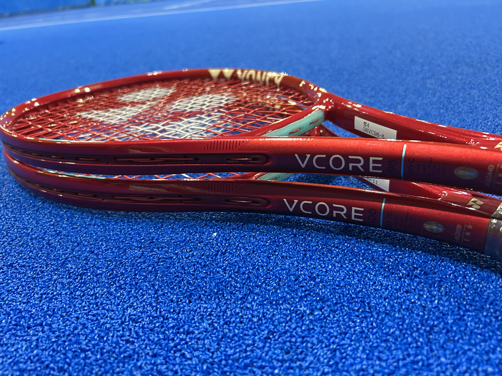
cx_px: 251
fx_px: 377
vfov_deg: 53.1
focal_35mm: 26
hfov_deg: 67.3
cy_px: 188
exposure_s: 1/33
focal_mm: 5.7
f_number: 1.5
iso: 400
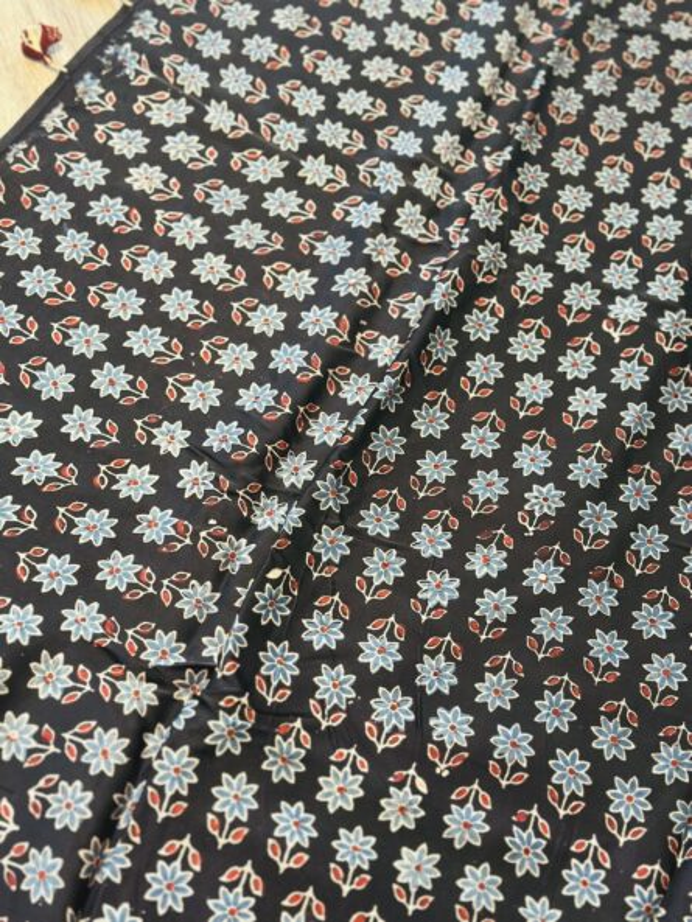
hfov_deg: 30.3
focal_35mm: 48
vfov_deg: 39.6
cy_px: 461
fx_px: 1279
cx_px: 346
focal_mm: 6.86
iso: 250
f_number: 1.78
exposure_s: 1/60
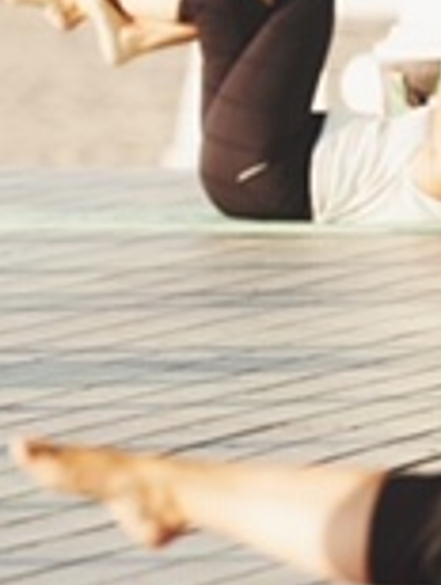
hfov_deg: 1.9
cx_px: -8
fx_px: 13535
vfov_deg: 2.5
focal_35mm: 799
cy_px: 122
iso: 100
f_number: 2.8
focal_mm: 200
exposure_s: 1/800
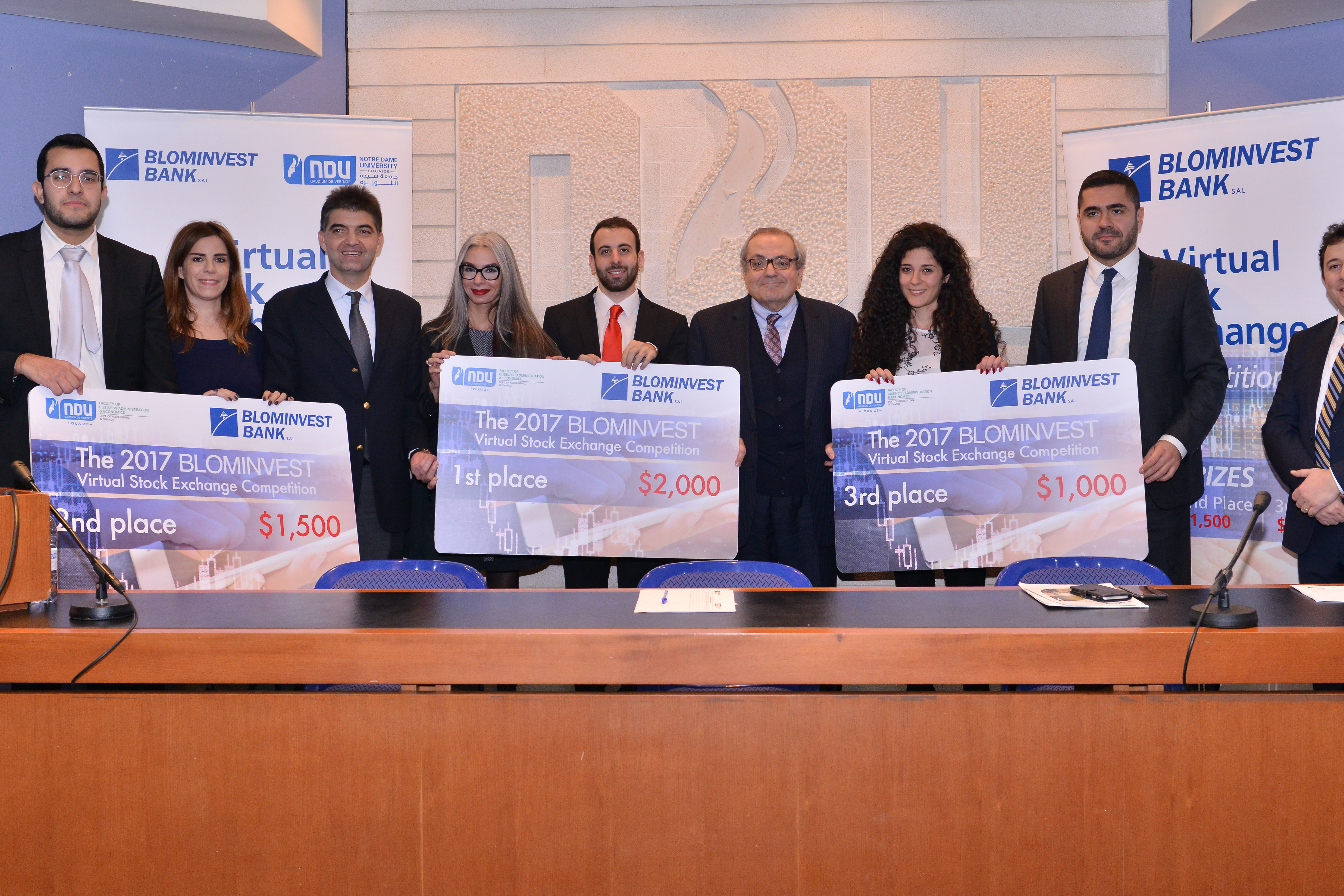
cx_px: 673
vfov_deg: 31.9
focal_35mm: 42
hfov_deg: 46.4
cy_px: 394
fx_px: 1568
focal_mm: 34
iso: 1250
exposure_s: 1/100
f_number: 5
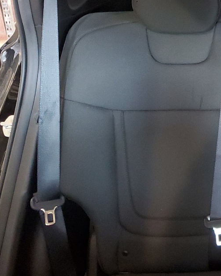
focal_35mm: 65
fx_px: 531
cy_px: 87
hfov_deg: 20.4
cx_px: 324
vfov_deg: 28.9
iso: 342
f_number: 1.5
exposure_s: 1/30
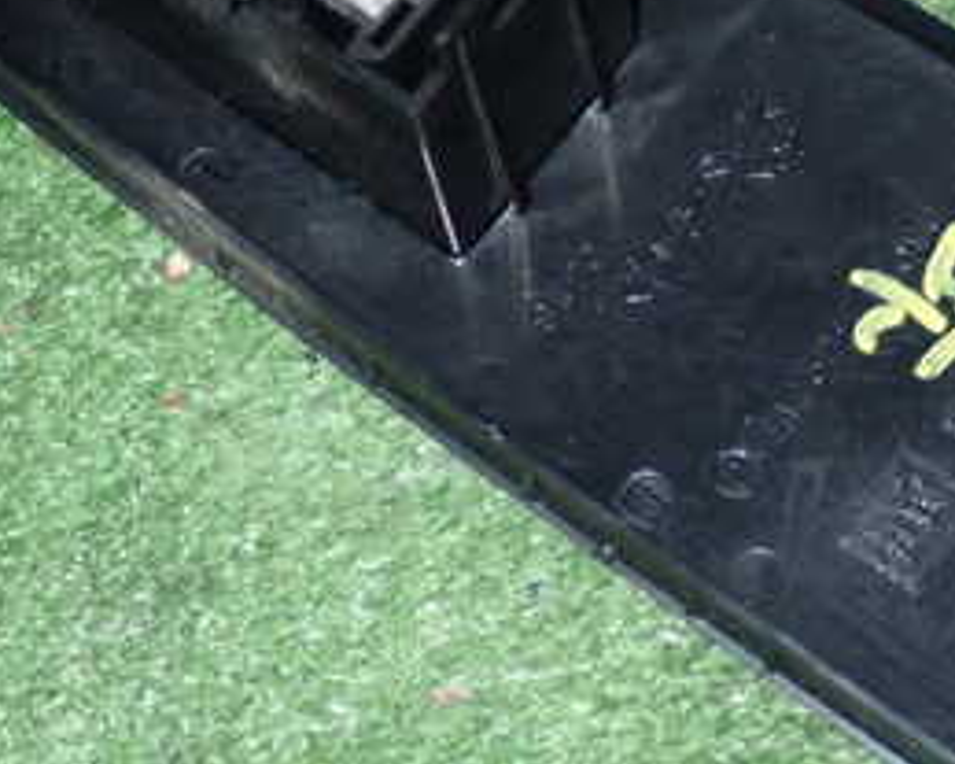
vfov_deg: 12.6
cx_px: 671
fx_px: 3447
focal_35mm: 122
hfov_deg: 15.7
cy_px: 240
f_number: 10
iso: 800
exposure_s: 1/50
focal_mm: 9.65
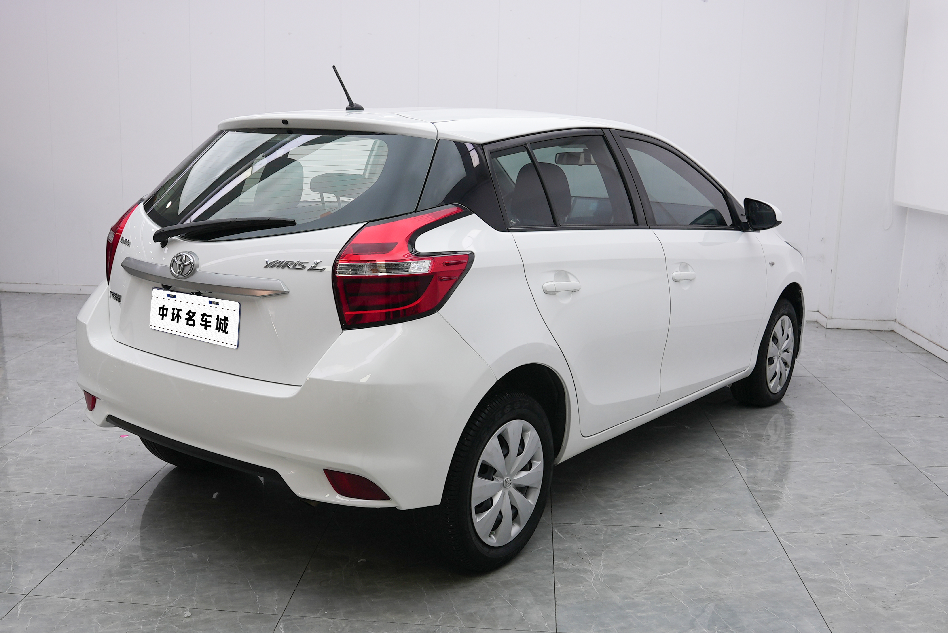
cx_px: 474
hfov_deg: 73.7
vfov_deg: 53.2
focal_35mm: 24
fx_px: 632
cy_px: 316
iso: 250
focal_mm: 24
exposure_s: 1/160
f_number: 4
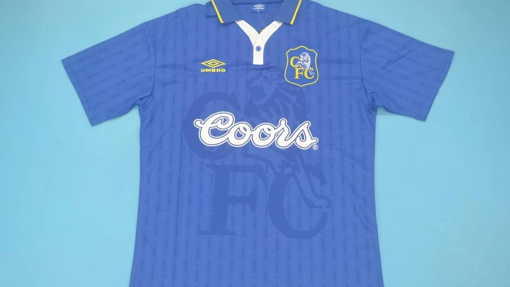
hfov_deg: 52.8
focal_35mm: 38
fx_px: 514
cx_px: 255
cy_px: 150
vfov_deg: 31.2
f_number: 4
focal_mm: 24
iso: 200
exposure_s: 1/60
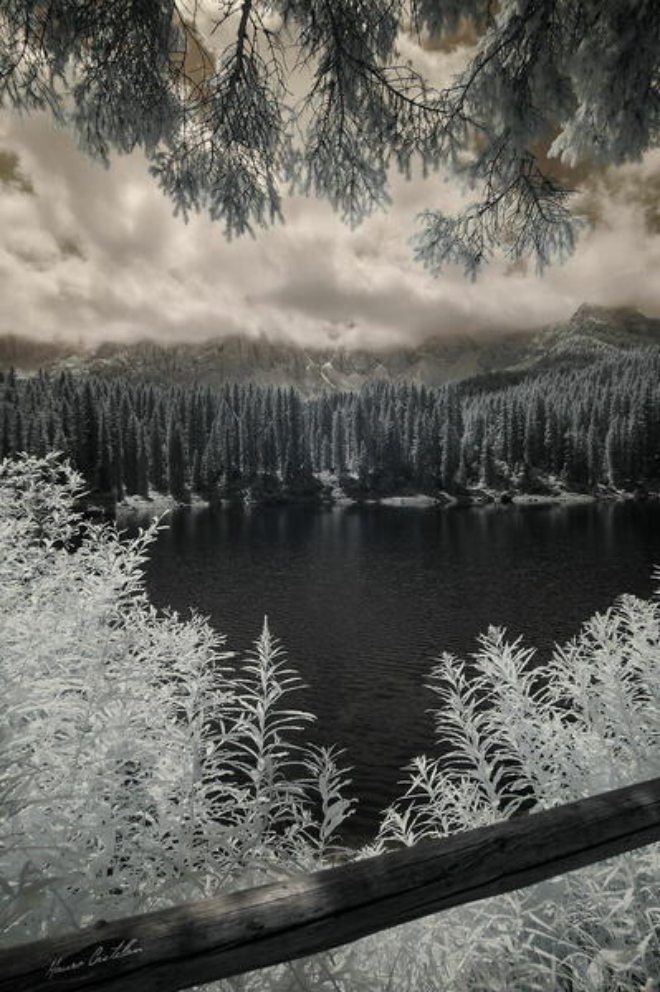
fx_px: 475
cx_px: 330
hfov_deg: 69.6
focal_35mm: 17
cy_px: 496
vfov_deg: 92.5
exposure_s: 1/200
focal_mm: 11.5
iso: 200
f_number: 11
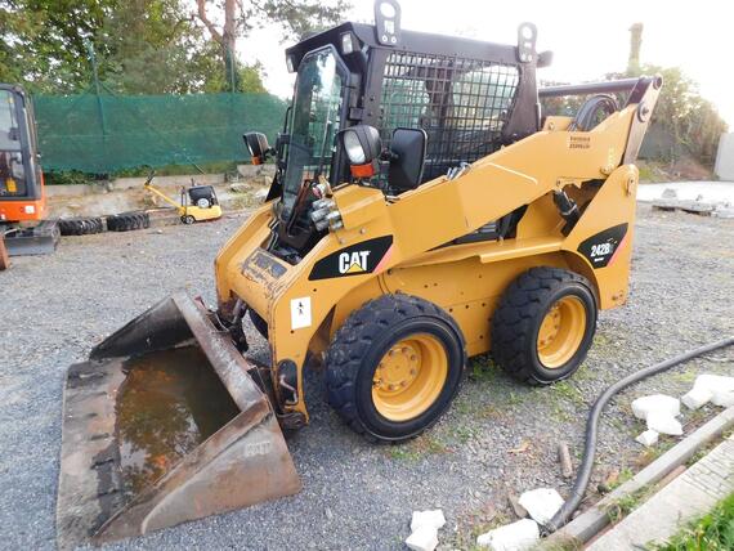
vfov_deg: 58.9
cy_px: 276
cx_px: 367
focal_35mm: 23
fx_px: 488
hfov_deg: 73.9
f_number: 3
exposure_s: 1/15
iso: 400
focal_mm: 4
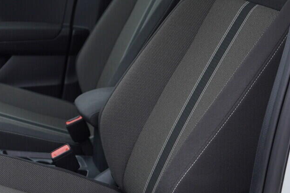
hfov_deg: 23.5
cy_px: 26
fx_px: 676
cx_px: 20
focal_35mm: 84
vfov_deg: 16.1
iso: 125
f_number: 3.5
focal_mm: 24
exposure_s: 1/60
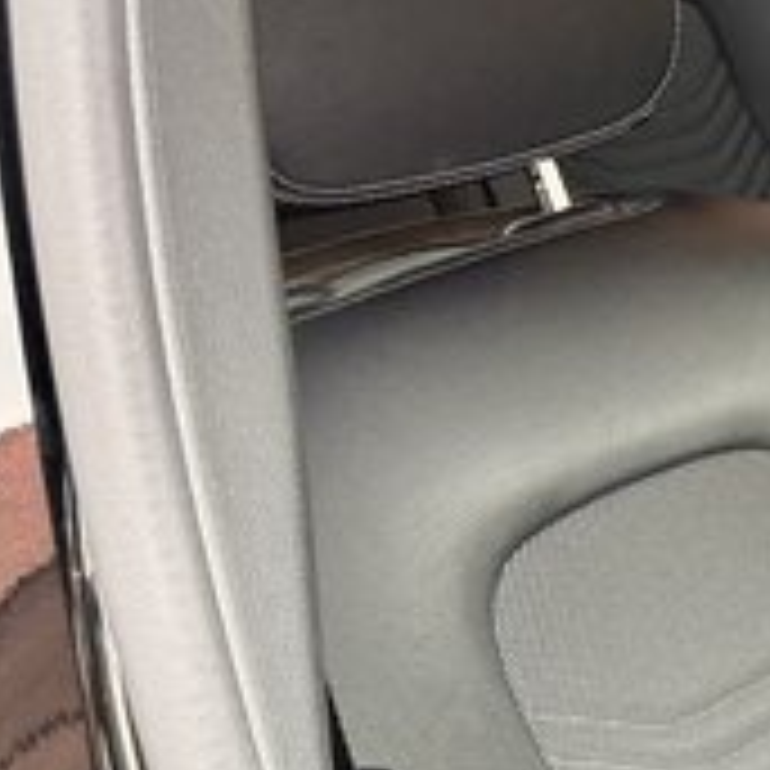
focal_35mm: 99
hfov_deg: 14.1
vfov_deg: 16.8
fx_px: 2491
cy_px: 914
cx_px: 1639
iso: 200
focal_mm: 6.76
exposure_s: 1/74
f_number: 1.78
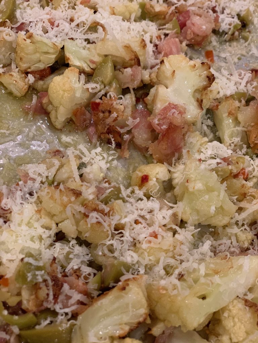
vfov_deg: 36.8
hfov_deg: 28.0
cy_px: 172
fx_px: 517
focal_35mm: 52
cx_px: 129
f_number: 2.4
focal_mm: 6
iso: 250
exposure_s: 1/60
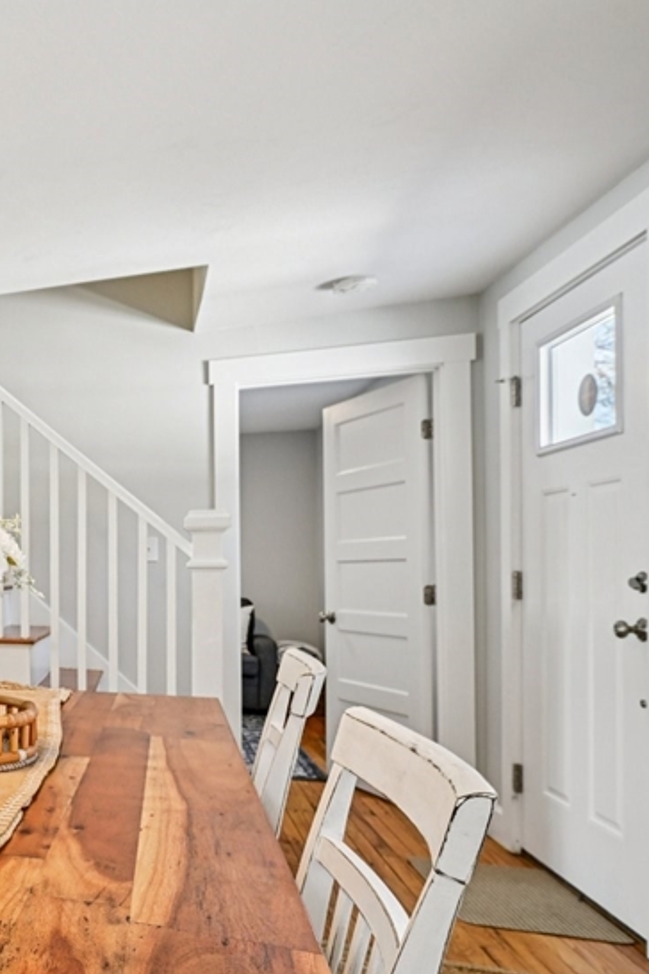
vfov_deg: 61.6
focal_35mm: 30
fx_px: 811
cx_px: -232
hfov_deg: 31.4
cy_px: 566
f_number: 8
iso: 400
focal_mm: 16
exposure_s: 1/25
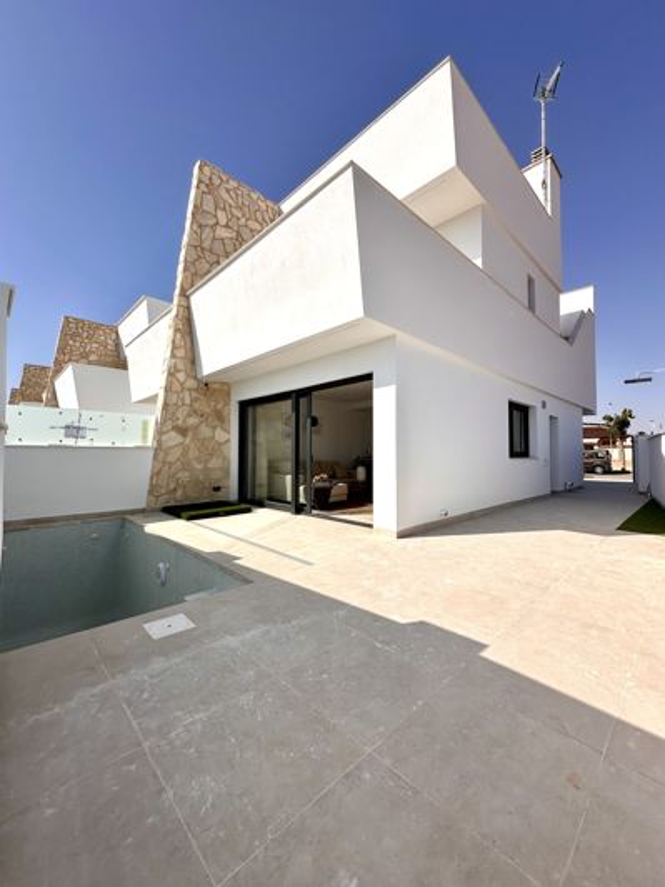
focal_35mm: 14
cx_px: 332
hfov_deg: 85.7
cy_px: 444
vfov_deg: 102.1
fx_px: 359
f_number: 2.2
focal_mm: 2.22
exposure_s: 1/6135
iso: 50
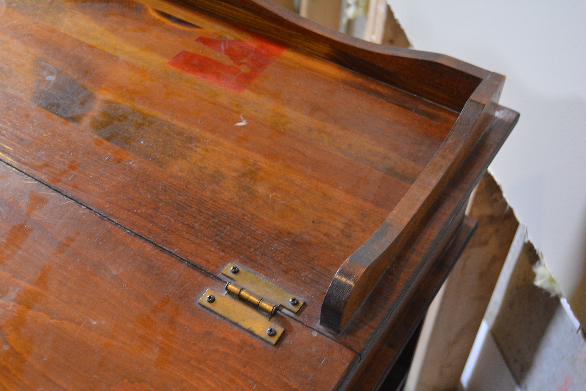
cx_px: 293
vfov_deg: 28.9
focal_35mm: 46
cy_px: 196
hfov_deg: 42.3
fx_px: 757
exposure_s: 1/30
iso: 800
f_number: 4.2
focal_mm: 31
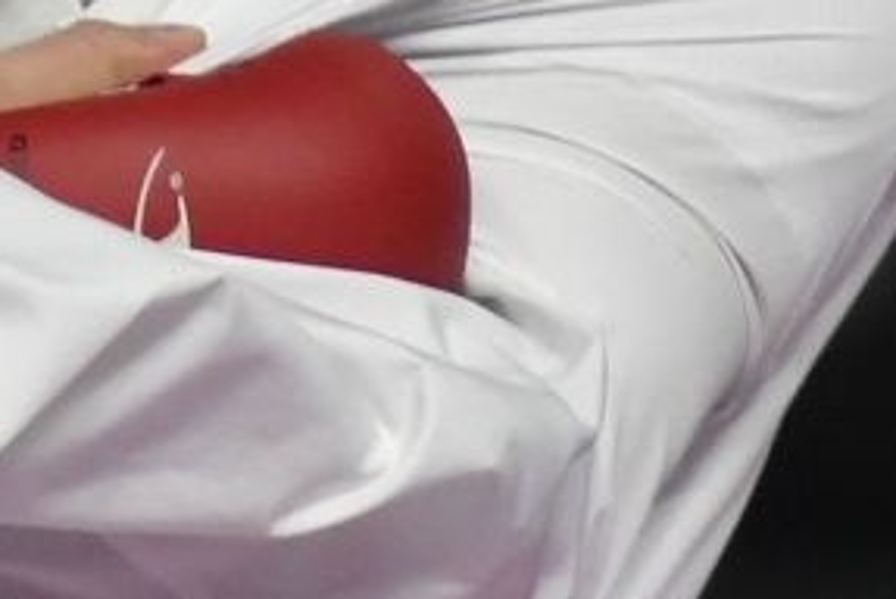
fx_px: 65523
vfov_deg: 0.5
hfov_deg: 0.8
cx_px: -1617
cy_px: -6
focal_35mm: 2630
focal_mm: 280
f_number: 4
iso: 2000
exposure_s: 1/1000
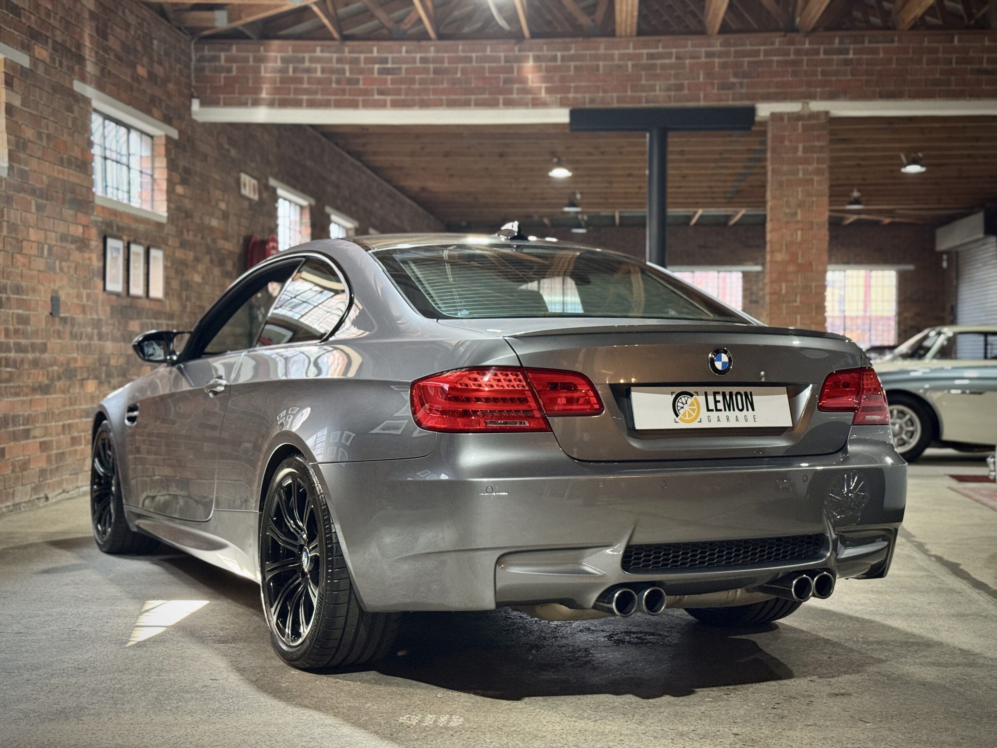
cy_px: 374
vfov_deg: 30.3
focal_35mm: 48
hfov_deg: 39.7
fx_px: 1382
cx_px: 498
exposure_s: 1/33
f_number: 1.78
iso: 250
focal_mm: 6.76
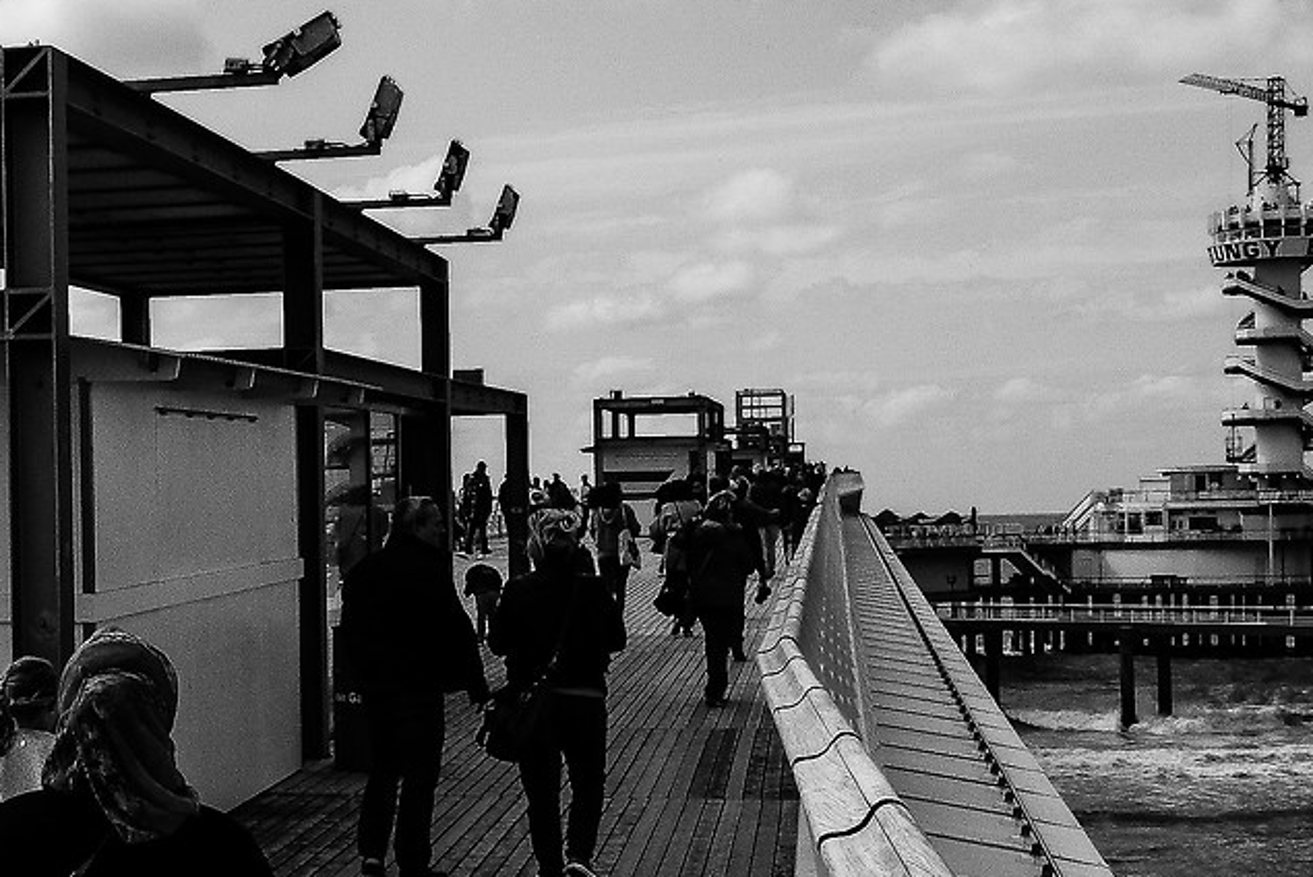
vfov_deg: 20.0
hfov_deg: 27.9
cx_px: 4
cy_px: 548
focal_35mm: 68
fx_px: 2481
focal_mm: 12
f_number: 7.1
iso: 200
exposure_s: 1/1250
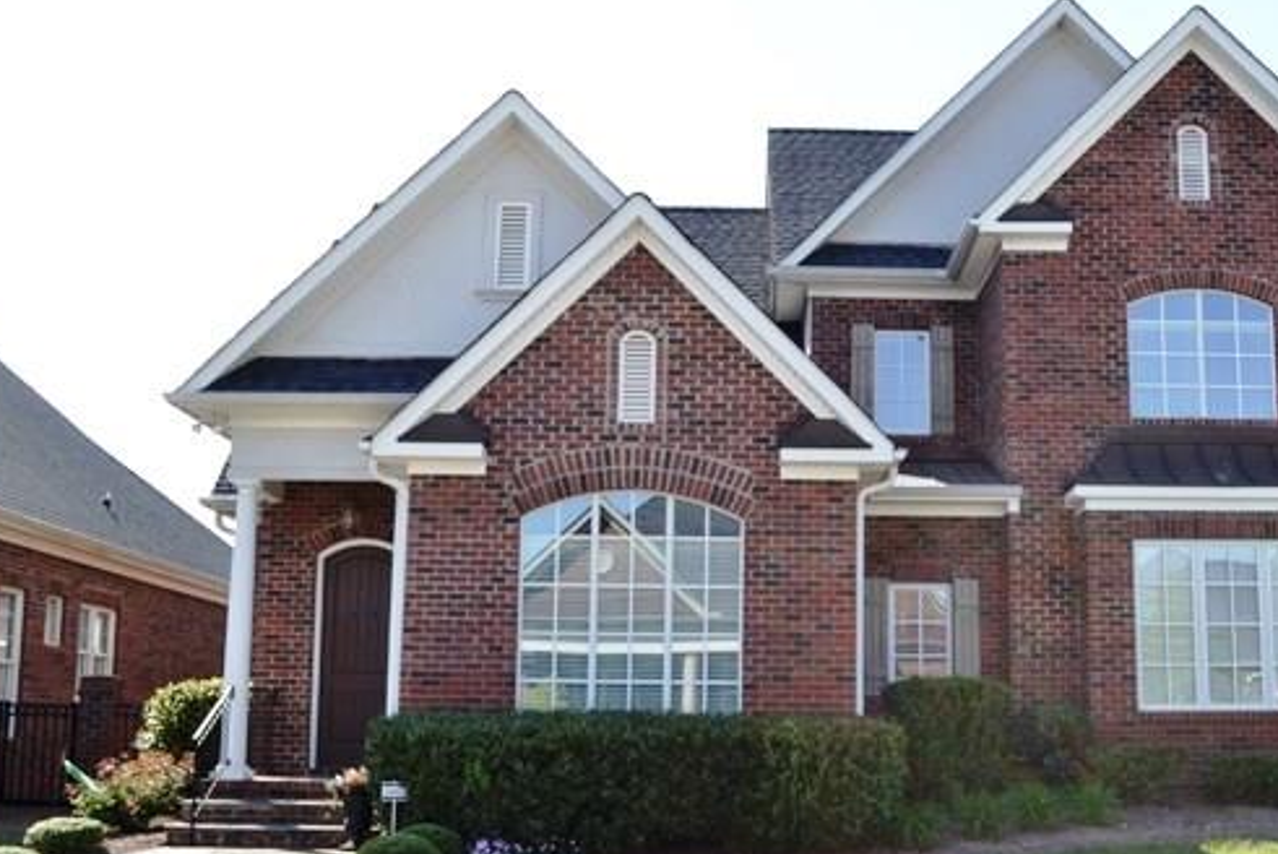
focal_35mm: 43
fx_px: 1527
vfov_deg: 31.1
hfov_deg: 45.1
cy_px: 522
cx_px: 794
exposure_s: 1/200
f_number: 6.3
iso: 100
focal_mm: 22
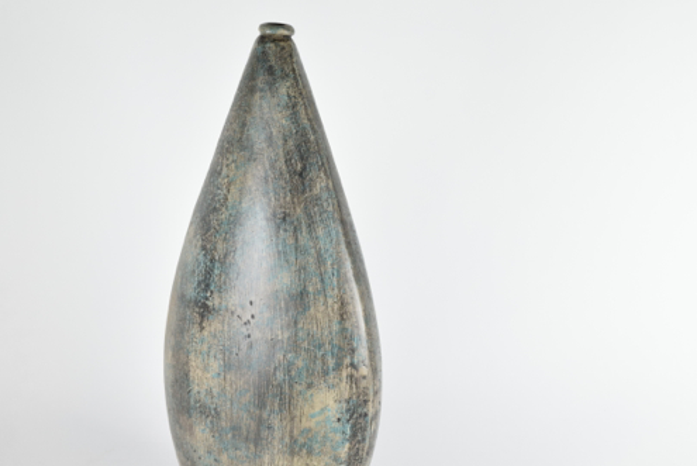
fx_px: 1802
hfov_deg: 21.9
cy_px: 278
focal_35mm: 93
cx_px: 279
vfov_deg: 14.7
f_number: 9
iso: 800
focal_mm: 48
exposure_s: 1/125
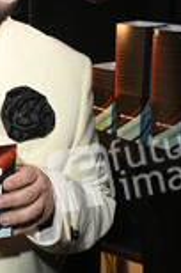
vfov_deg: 25.8
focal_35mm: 78
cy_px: 82
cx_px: -23
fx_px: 591
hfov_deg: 16.8
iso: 2000
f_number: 5.6
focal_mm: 30
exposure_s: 1/160
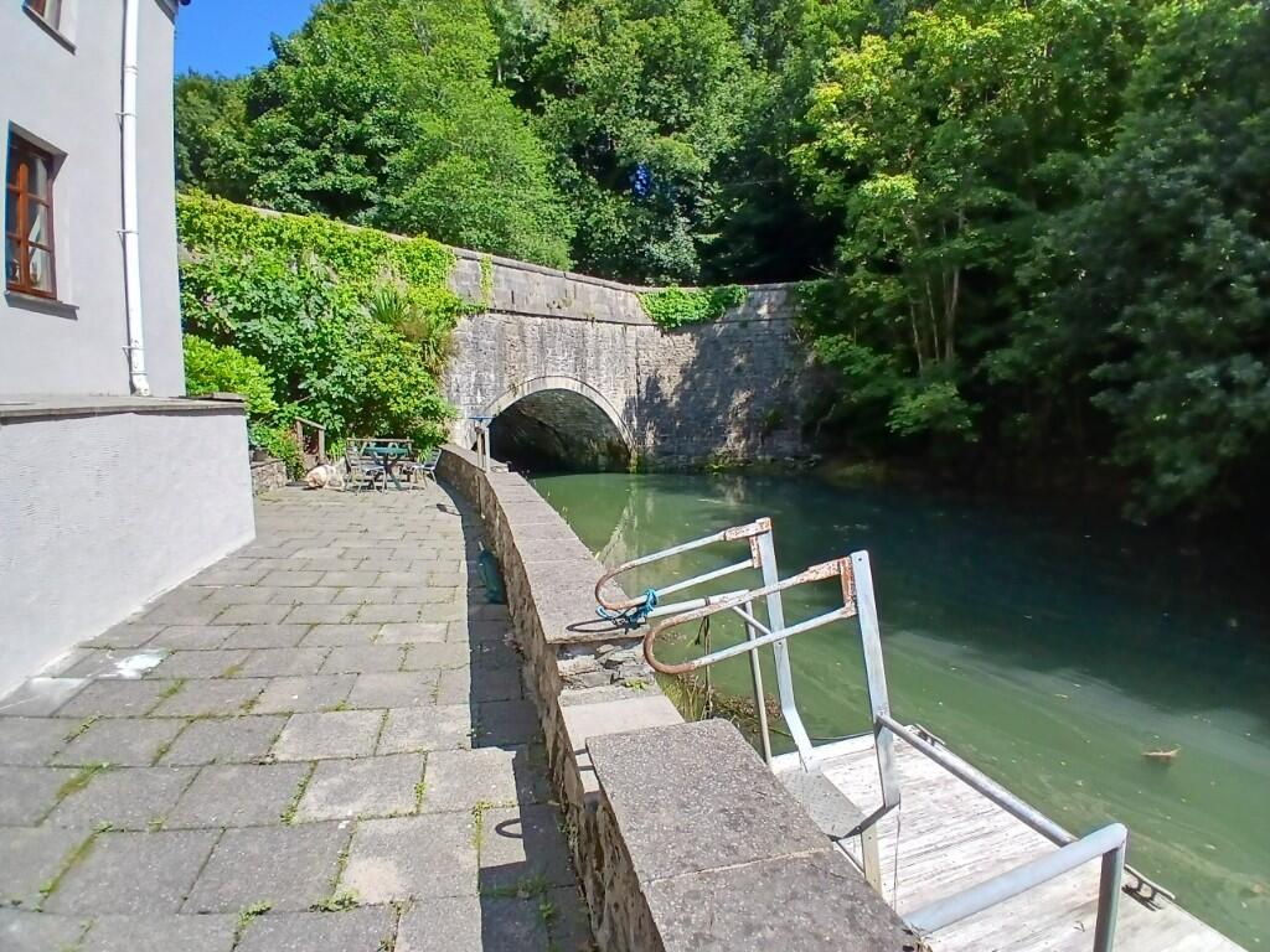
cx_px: 635
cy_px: 476
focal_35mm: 17
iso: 50
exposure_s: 1/967
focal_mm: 1.4
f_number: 2.2
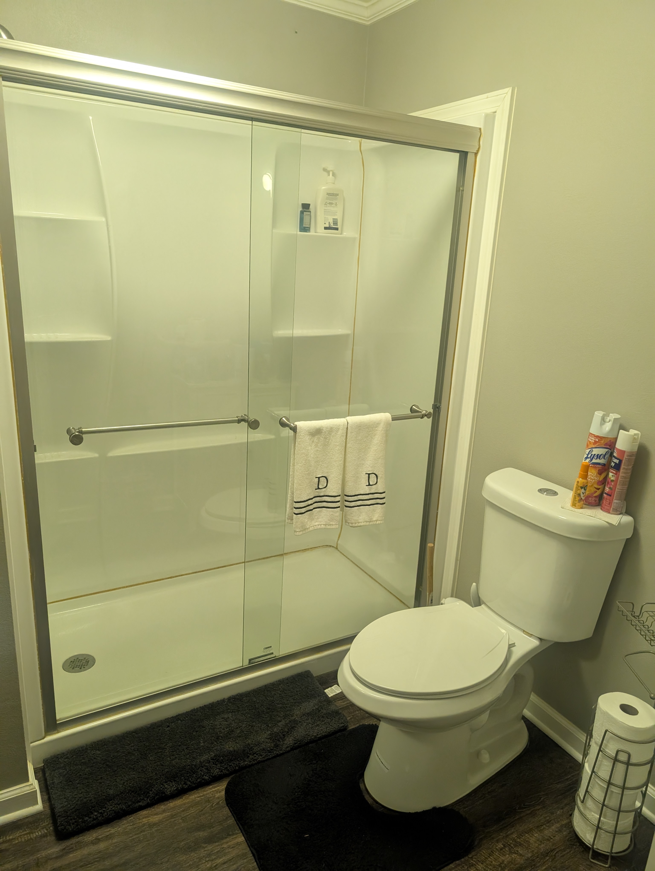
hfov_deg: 56.9
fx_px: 604
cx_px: 328
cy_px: 436
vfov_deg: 71.5
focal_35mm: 24
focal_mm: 6.9
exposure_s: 1/120
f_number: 1.68
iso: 1355
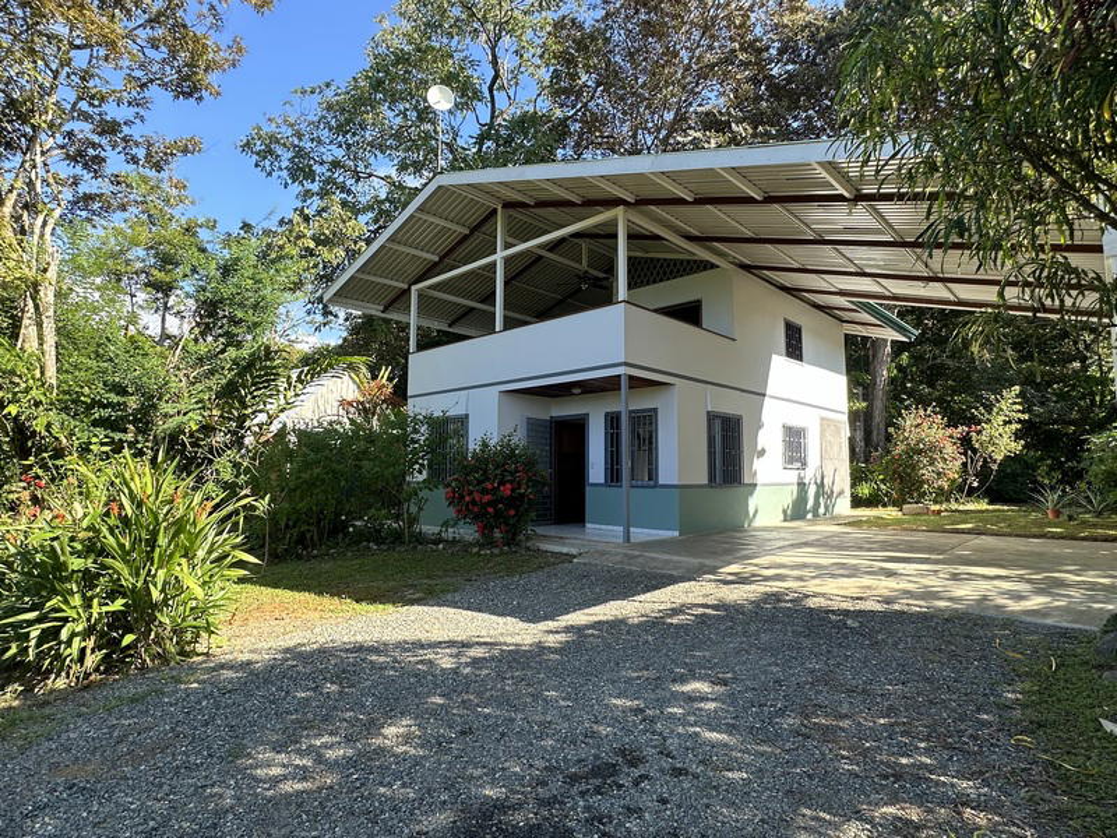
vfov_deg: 85.7
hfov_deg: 102.1
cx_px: 558
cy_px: 419
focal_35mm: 14
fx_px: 452
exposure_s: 1/388
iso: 40
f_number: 2.2
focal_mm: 2.22
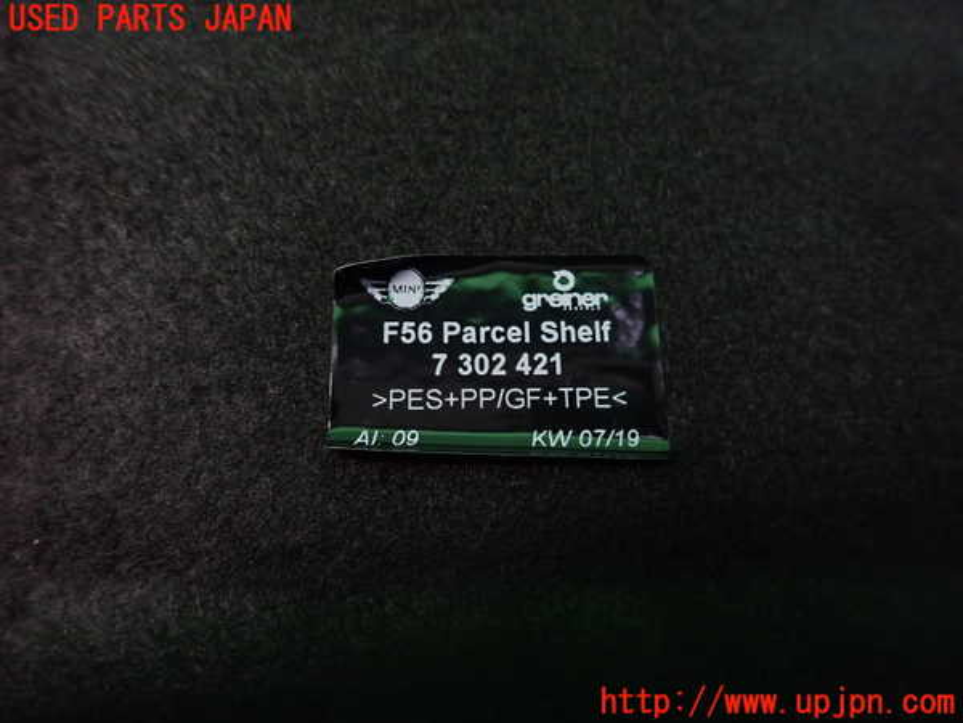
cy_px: 362
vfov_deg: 54.9
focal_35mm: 25
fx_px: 695
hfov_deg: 69.4
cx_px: 482
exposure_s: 1/30
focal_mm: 4.5
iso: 500
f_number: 2
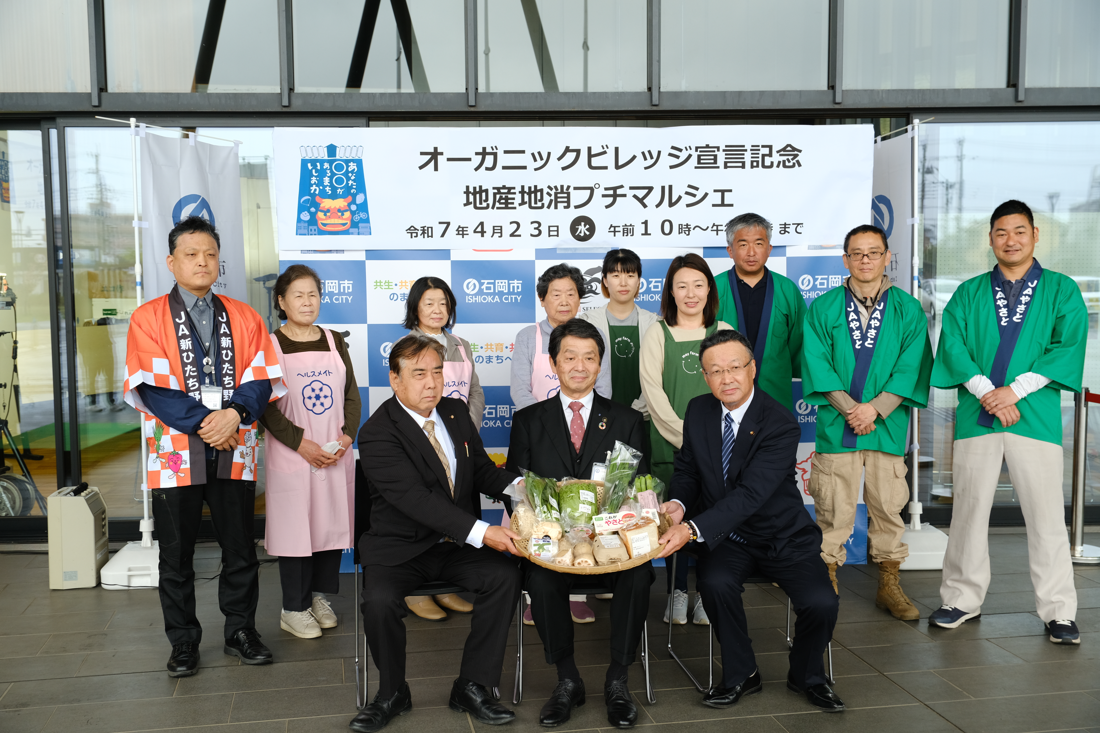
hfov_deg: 53.1
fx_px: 1100
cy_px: 366
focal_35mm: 36
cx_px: 550
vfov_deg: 36.9
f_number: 3.5
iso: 400
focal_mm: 24
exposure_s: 1/125
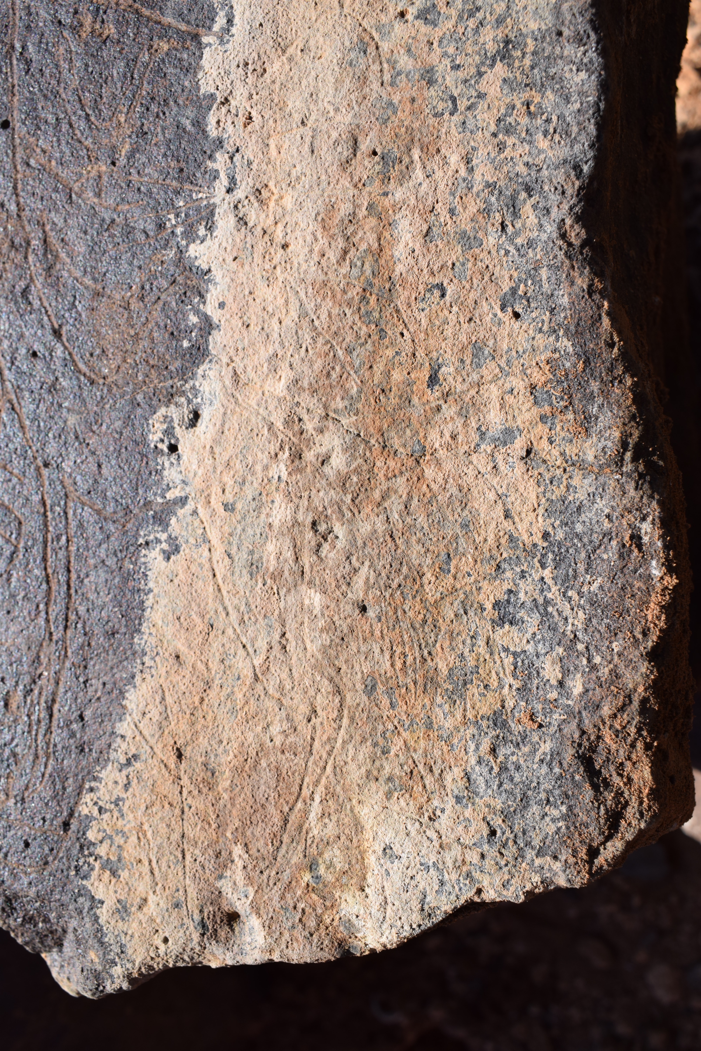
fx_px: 964
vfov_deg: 57.2
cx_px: 350
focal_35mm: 33
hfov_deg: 40.0
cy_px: 526
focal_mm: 22
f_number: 10
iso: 200
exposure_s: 1/400
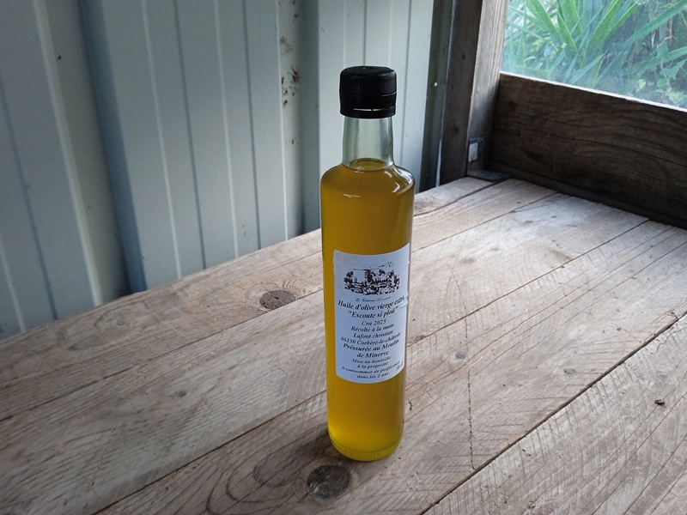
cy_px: 258
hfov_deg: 63.4
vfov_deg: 49.7
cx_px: 344
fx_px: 556
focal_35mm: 28
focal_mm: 3.43
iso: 178
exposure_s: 1/33.3
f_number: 2.2
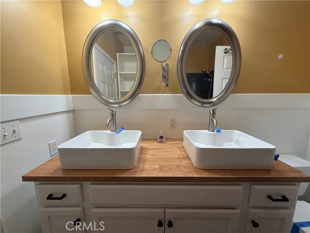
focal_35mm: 14
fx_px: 125
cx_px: 155
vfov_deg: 85.7
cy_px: 116
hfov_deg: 102.1
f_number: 2.2
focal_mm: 2.22
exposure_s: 1/120
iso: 160
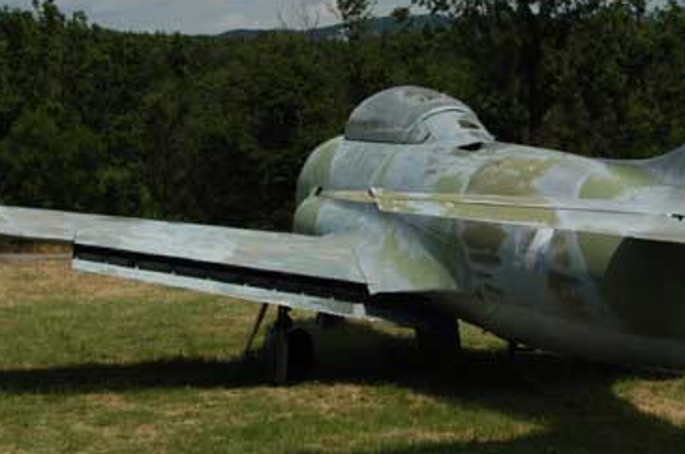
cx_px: 379
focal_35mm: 79
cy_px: 173
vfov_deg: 17.2
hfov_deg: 25.7
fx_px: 1501
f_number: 8
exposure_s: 1/250
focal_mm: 24
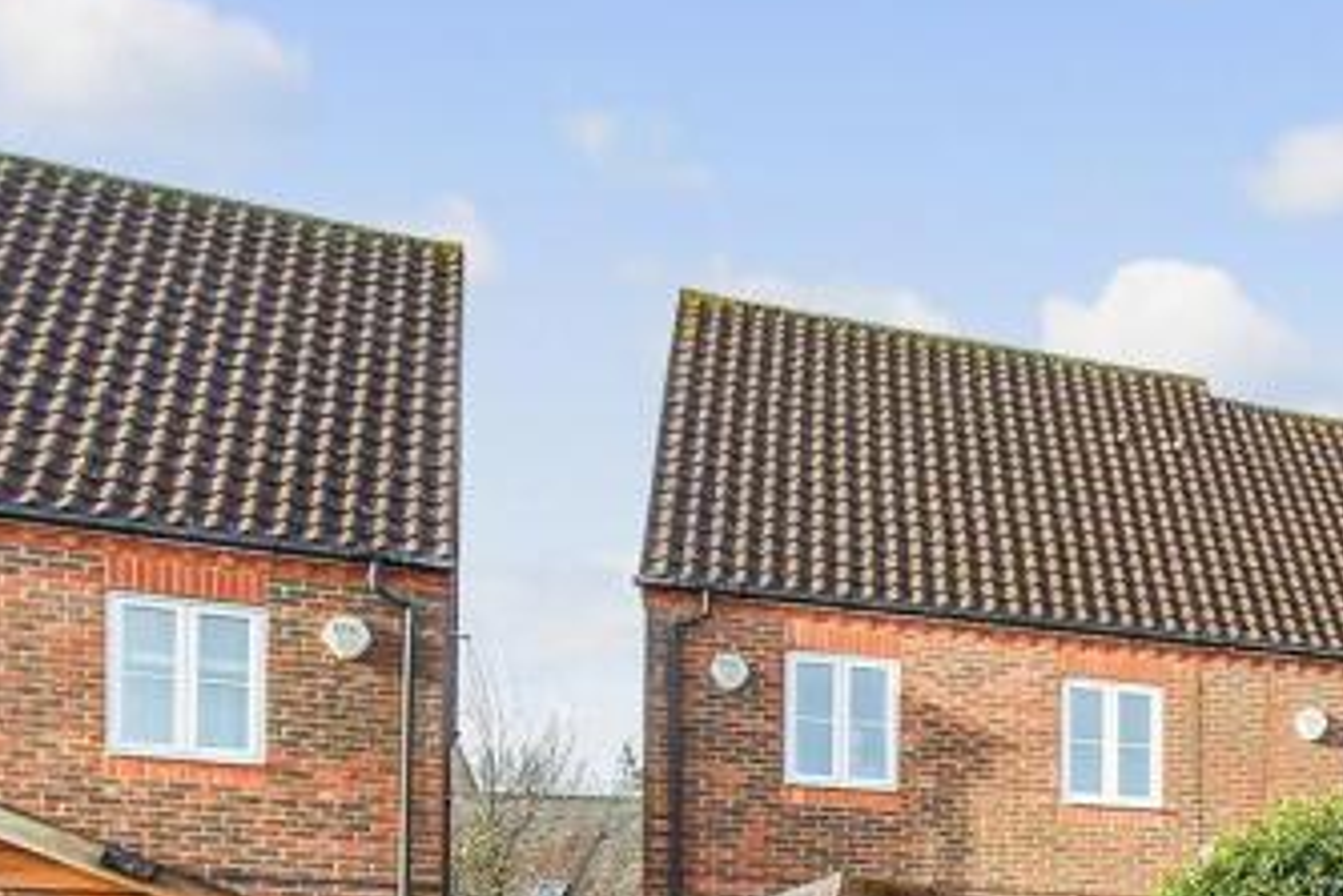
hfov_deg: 32.0
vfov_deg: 26.1
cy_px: 1079
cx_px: 1761
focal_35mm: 46
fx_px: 1717
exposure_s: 1/250
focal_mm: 10
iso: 320
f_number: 8
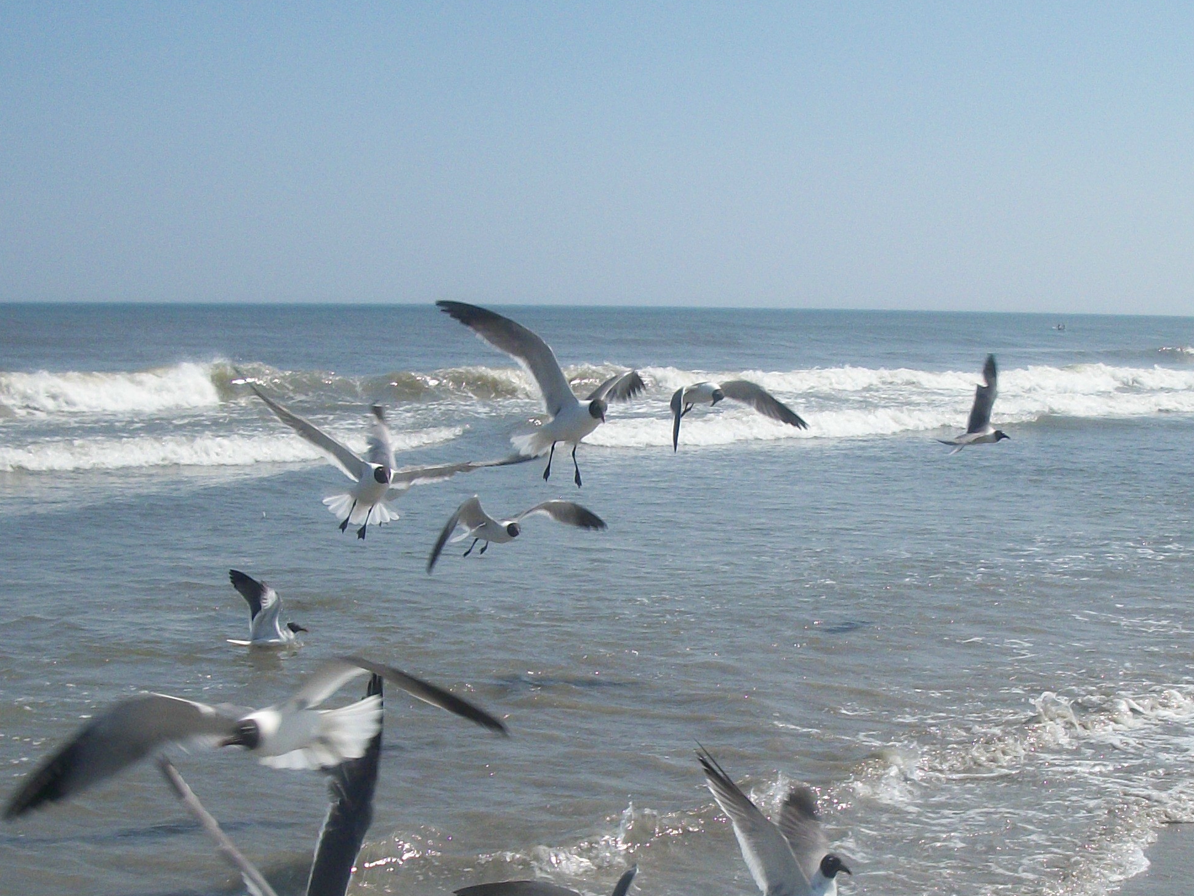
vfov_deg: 22.0
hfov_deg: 29.3
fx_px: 2277
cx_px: 713
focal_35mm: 66
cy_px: 708
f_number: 8.8
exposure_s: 1/320
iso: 80
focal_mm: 5.7
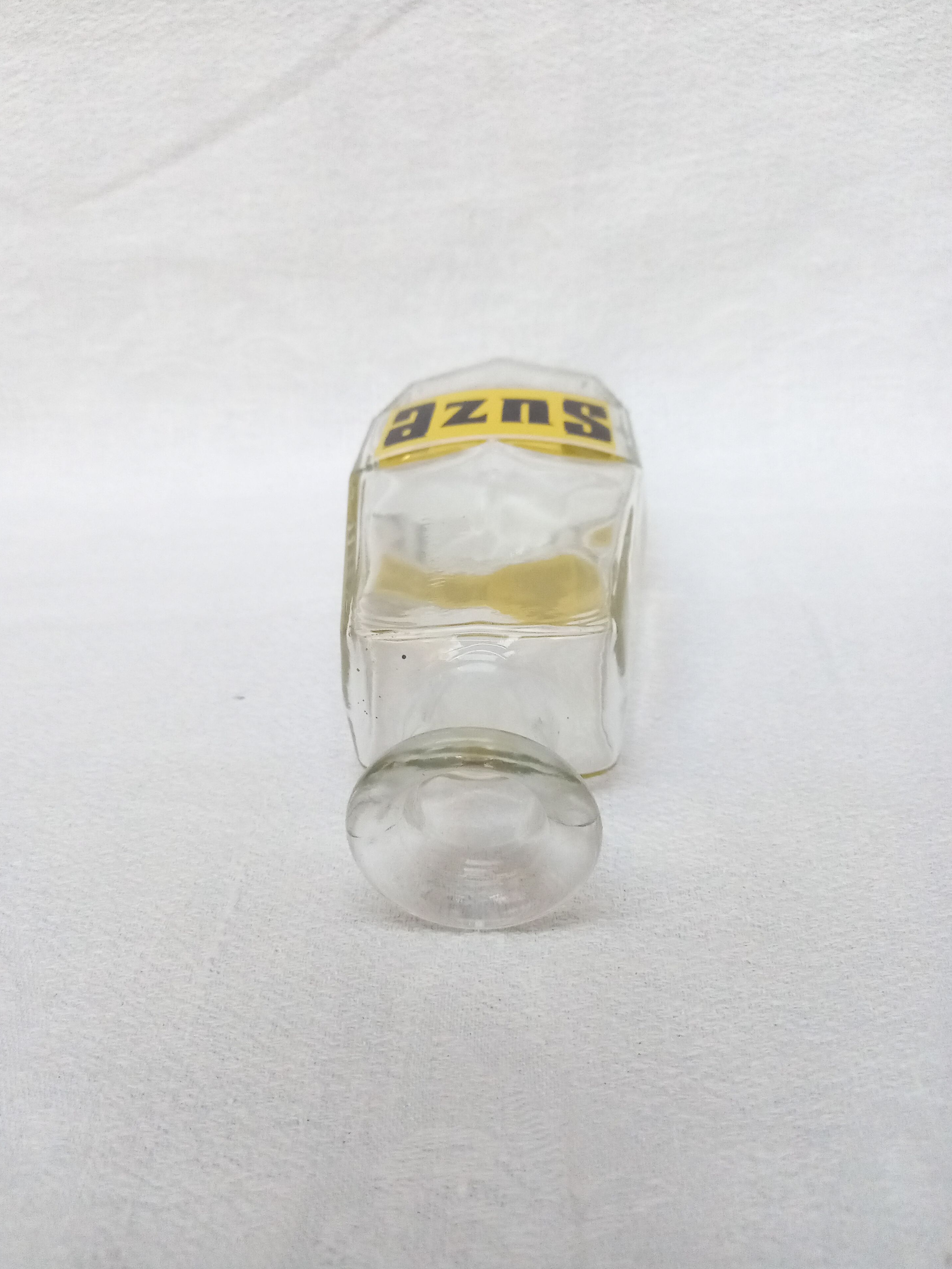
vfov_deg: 67.3
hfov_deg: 53.1
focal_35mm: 26
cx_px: 460
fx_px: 953
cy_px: 619
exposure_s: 1/410
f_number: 2
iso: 800
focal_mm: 4.6
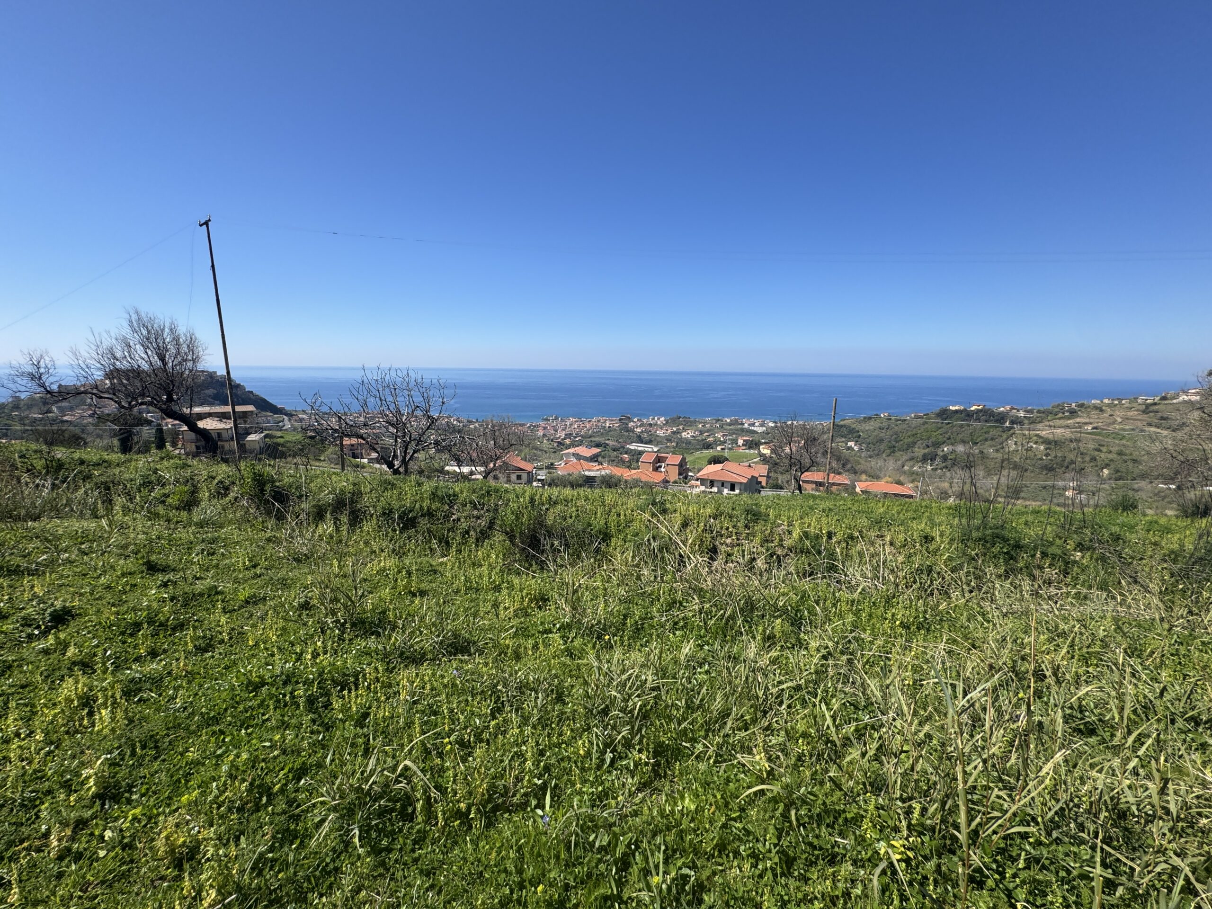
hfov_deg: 102.1
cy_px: 454
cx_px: 606
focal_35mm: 14
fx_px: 490
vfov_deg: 85.7
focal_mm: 2.22
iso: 50
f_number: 2.2
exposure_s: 1/1976
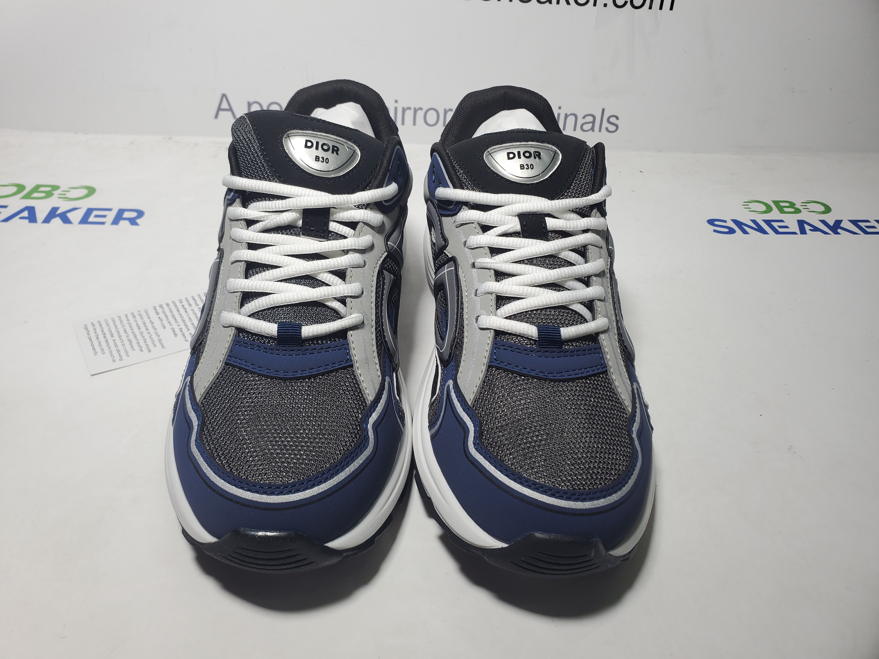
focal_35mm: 26
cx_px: 440
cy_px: 330
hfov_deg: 67.3
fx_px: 660
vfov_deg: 53.1
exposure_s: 1/200
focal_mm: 4.3
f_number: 2.4
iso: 50
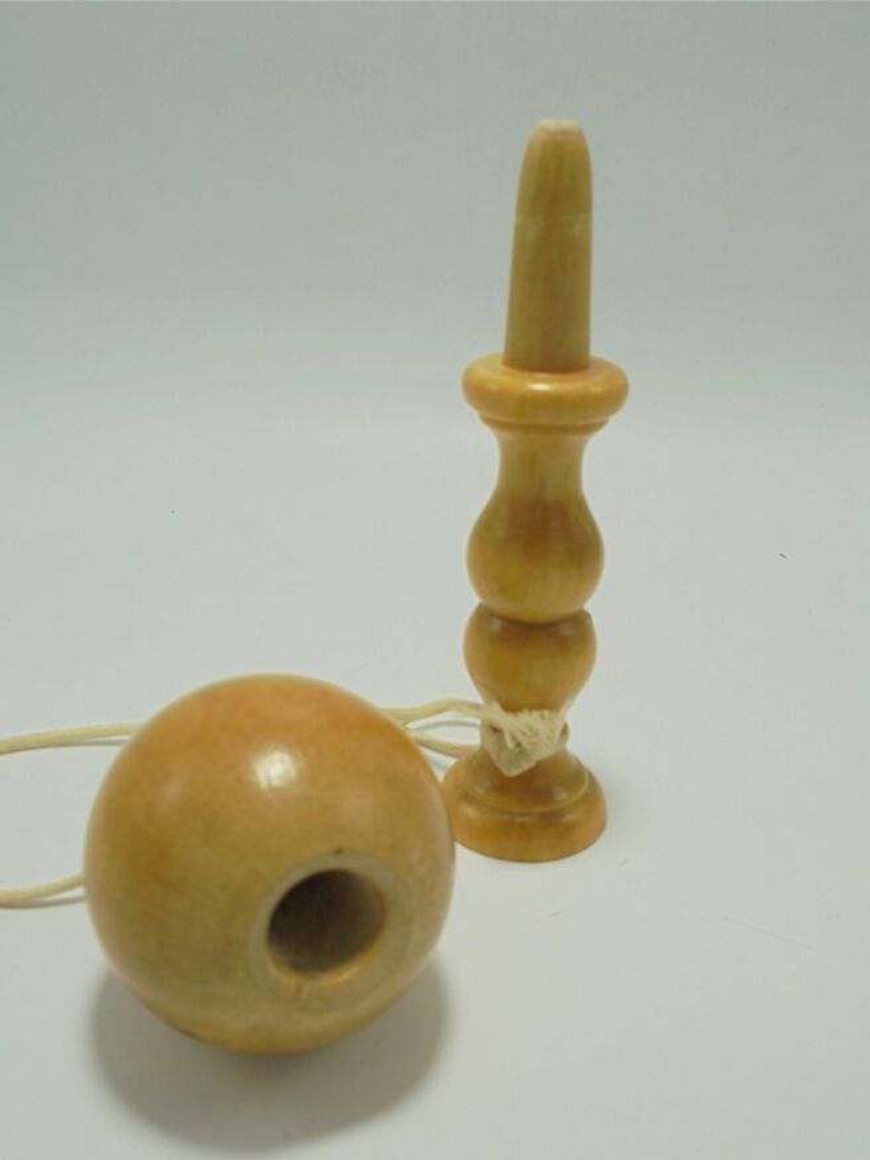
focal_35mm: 35
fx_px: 1172
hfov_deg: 40.7
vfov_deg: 52.6
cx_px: 426
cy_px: 596
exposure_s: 1/80
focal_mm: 6.1
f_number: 4
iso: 100
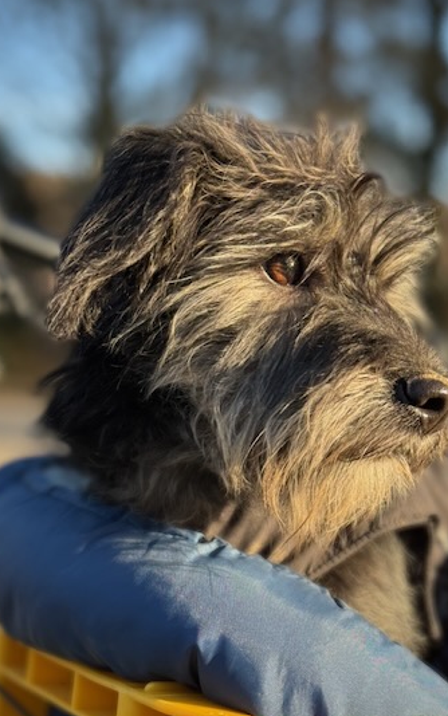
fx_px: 1191
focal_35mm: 61
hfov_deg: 21.3
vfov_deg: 33.4
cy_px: 414
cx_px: 219
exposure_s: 1/477
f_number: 1.78
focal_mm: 6.76
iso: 64
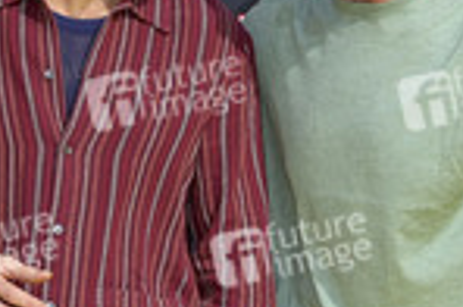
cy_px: 172
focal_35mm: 320
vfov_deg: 4.3
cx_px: 208
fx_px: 4107
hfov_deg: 6.5
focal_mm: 105
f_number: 14
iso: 320
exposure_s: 1/250
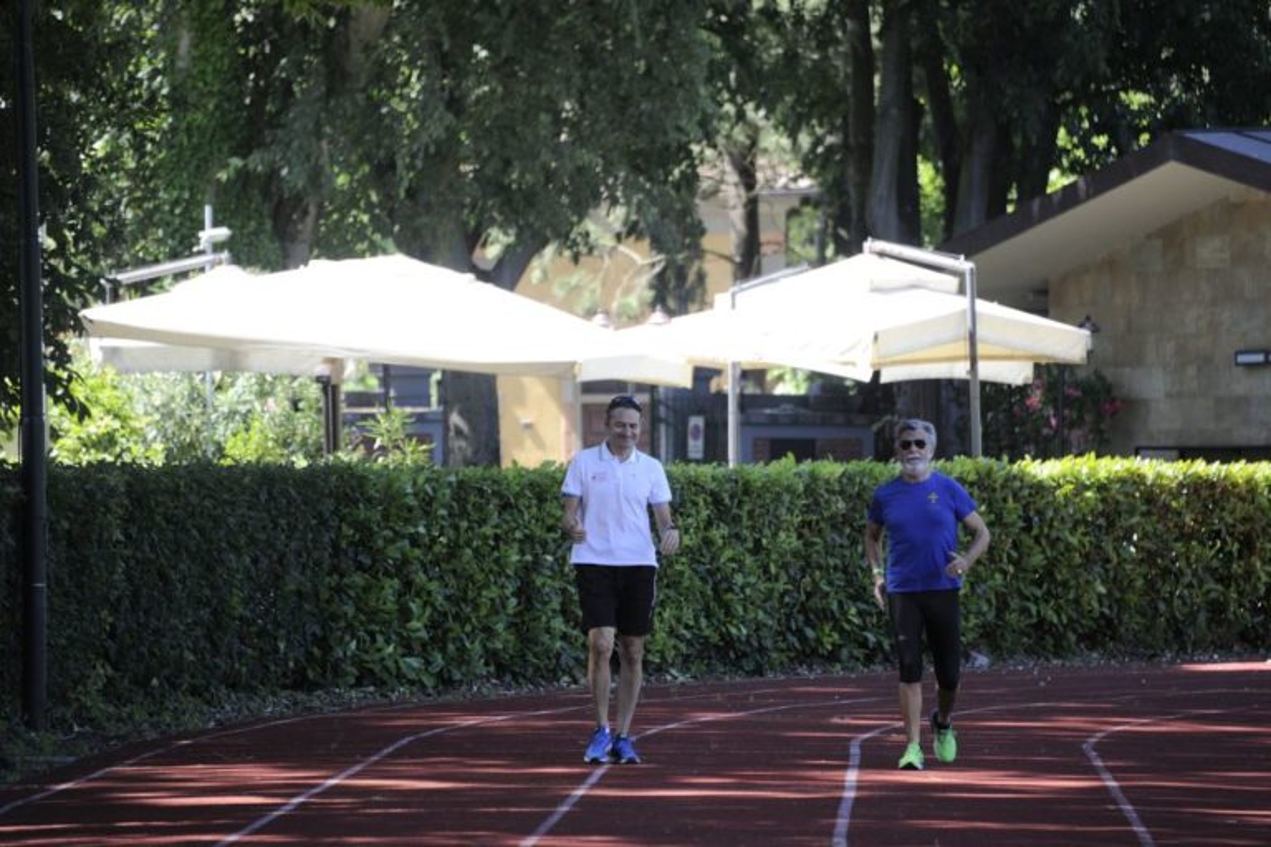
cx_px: 636
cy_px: 424
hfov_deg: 6.9
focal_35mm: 300
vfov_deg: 4.6
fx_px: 10591
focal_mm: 300
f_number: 5.6
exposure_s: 1/400
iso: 800
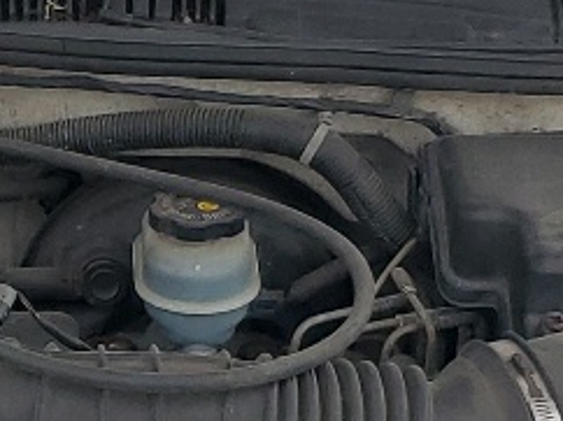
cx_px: -93
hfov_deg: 11.3
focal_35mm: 172
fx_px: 2795
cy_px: 447
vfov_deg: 8.6
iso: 50
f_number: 1.5
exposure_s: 1/1111
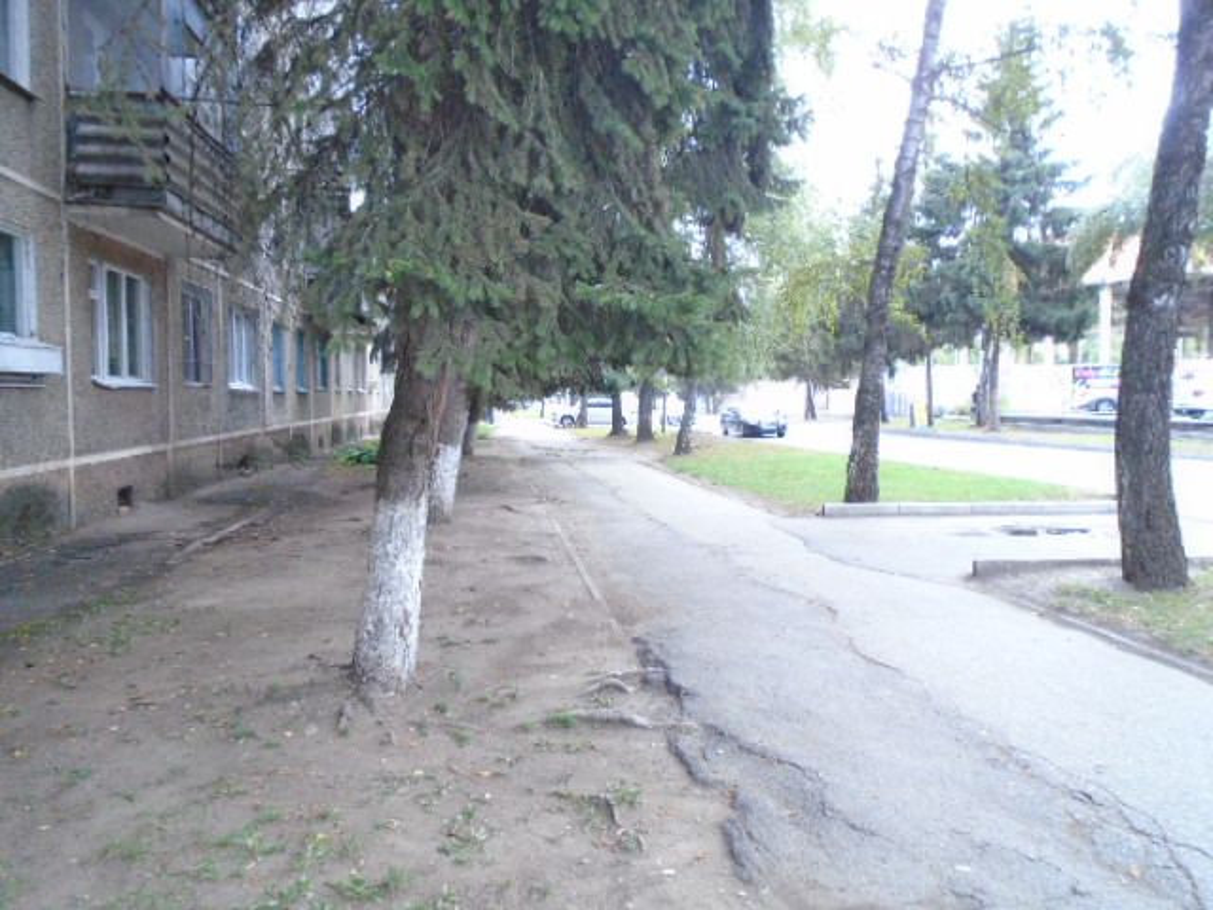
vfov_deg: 53.1
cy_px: 455
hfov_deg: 67.3
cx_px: 606
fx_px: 911
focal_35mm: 26
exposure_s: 1/160
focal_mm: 4.6
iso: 500
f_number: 3.2
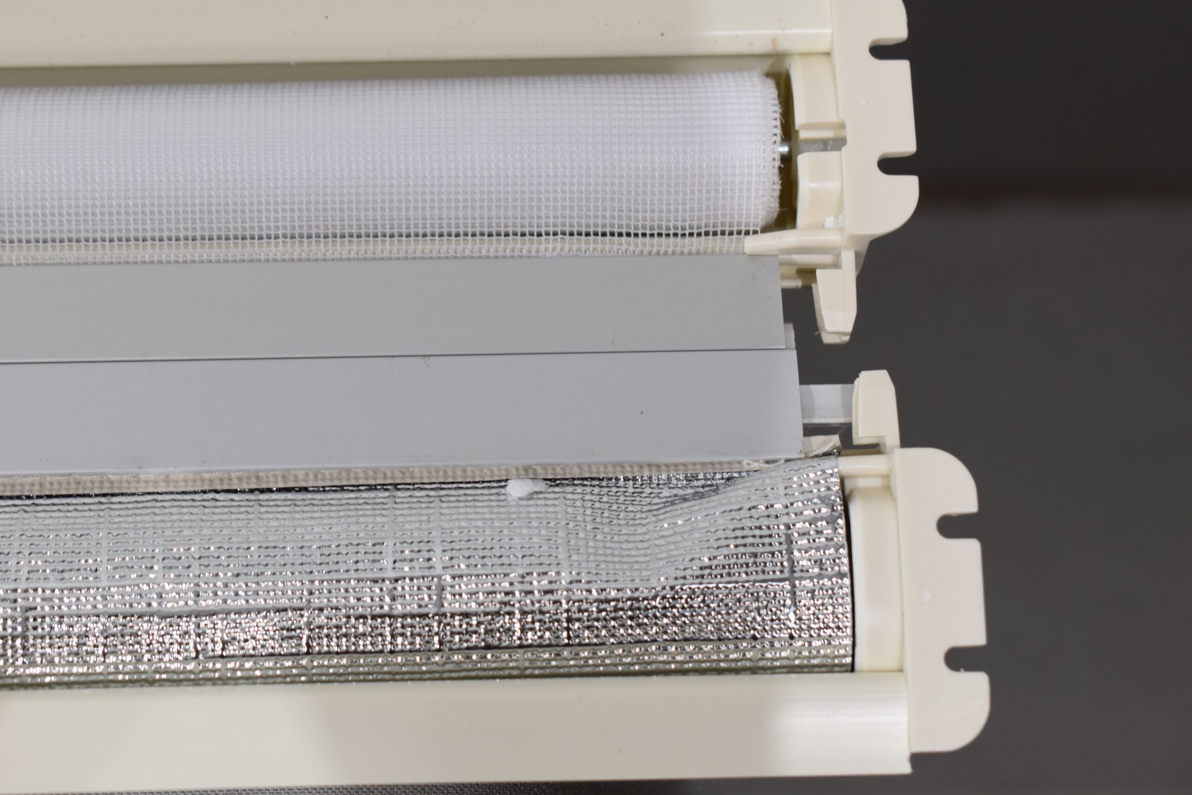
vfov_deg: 17.5
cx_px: 596
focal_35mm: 78
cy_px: 398
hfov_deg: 26.0
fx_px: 2583
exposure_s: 1/60
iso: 400
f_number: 7.1
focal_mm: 52
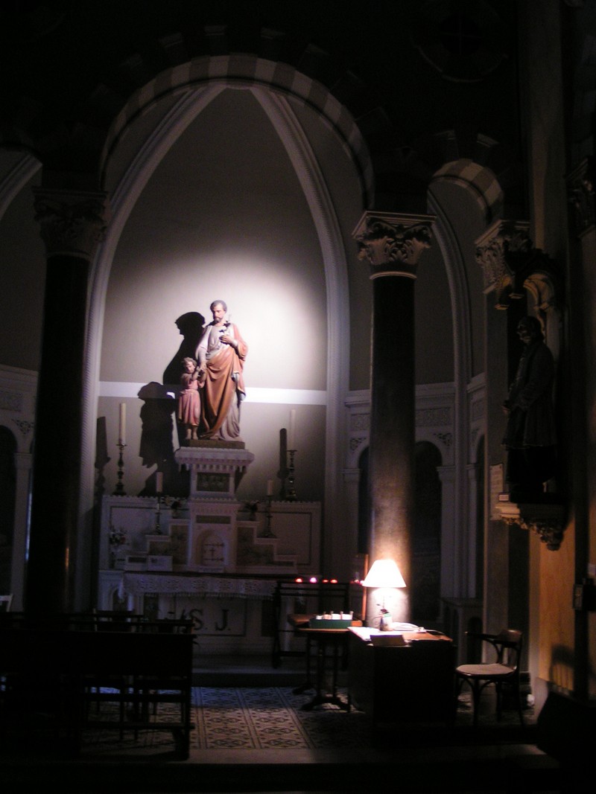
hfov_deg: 37.7
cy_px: 397
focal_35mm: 38
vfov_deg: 49.0
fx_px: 873
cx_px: 298
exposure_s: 1/5
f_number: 2.8
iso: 200
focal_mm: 5.8
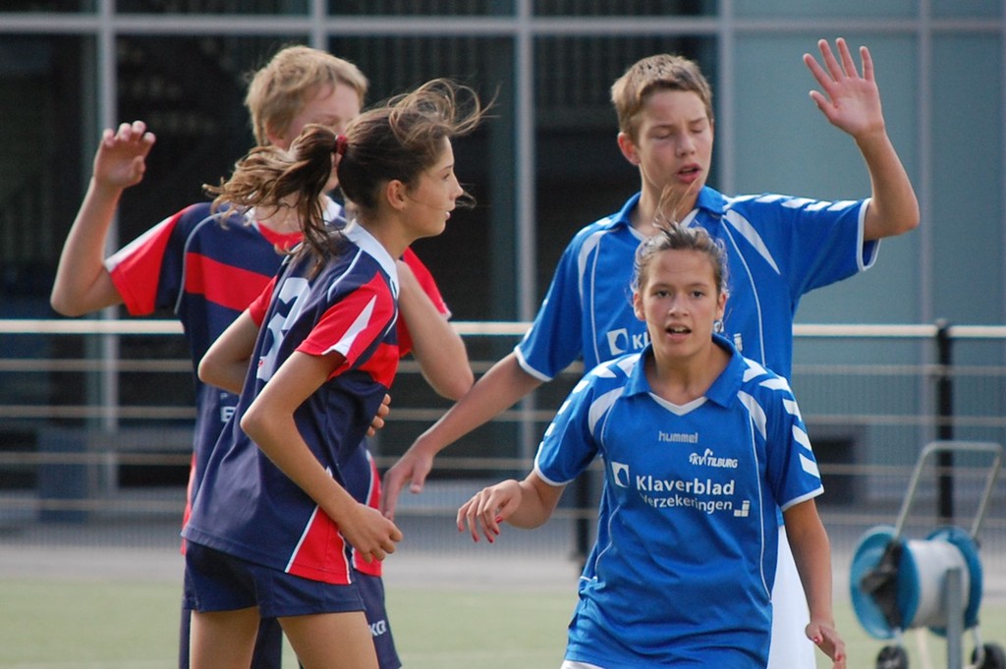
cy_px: 334
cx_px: 503
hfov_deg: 6.9
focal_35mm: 300
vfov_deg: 4.6
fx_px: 8376
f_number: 5.6
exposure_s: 1/500
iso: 640
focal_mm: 200
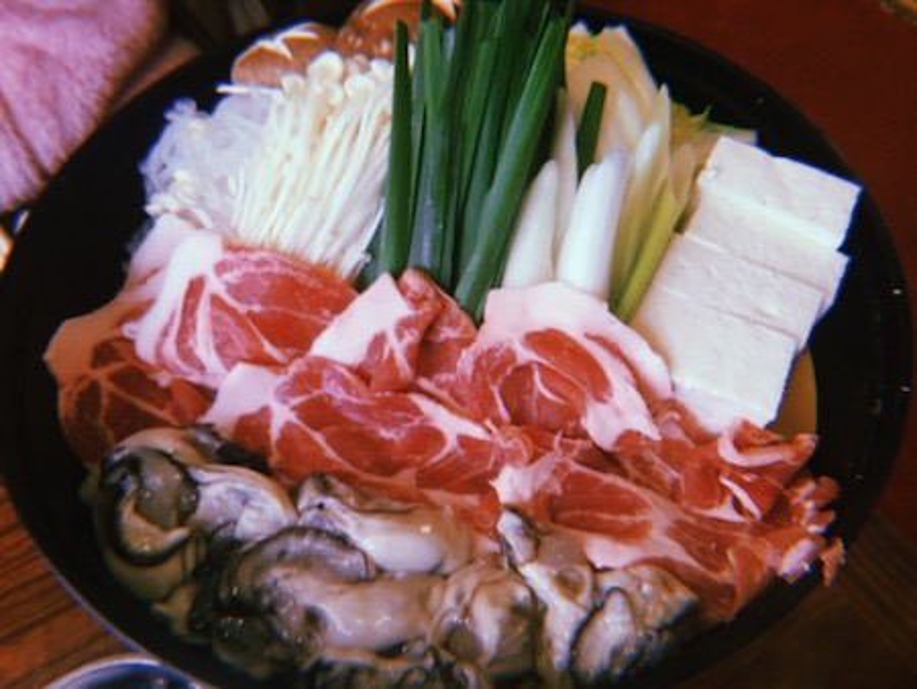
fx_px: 822
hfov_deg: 58.3
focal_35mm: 31
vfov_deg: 45.5
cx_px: 458
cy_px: 344
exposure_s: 1/30
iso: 64
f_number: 2.4
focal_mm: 3.3
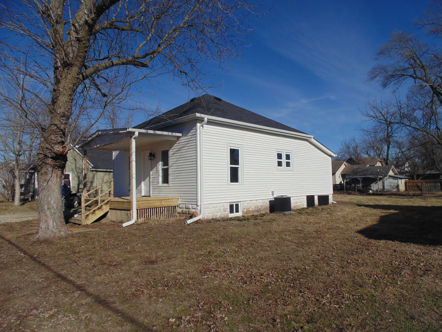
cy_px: 166
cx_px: 221
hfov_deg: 76.4
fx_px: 281
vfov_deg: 61.1
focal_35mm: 22
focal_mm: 4
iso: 80
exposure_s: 1/320
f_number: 9.7
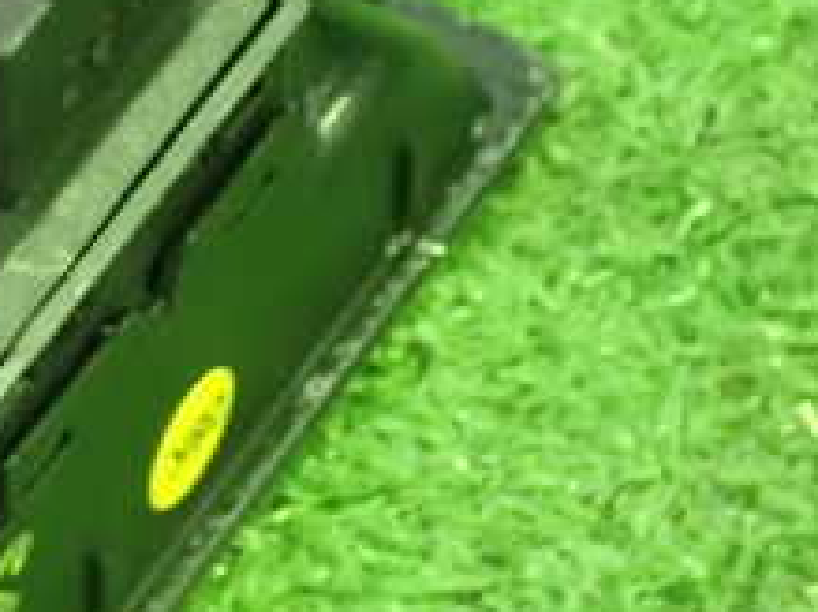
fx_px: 6471
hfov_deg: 7.2
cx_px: -250
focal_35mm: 274
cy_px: 340
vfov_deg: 5.4
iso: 1600
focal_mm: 18
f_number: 4.9
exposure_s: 1/13
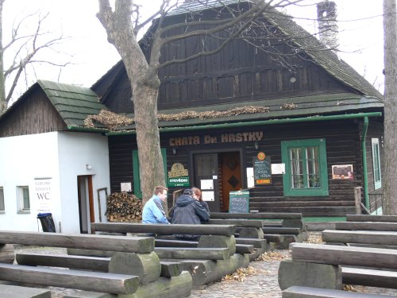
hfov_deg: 42.9
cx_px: 206
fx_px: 505
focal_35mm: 44
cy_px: 149
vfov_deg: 32.9
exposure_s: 1/30
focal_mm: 8.6
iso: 80
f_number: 2.8
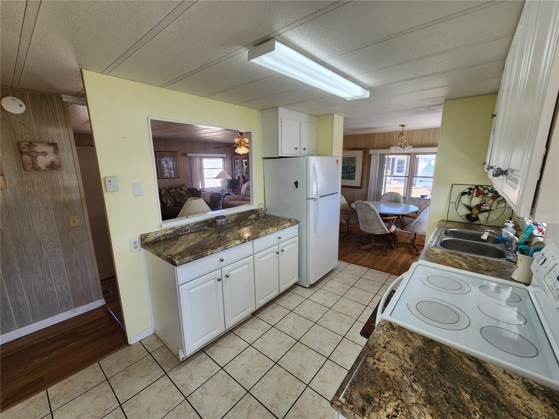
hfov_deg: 106.2
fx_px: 210
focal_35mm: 13
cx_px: 280
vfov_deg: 89.9
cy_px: 210
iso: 80
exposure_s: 1/120
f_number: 2.2
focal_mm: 2.2
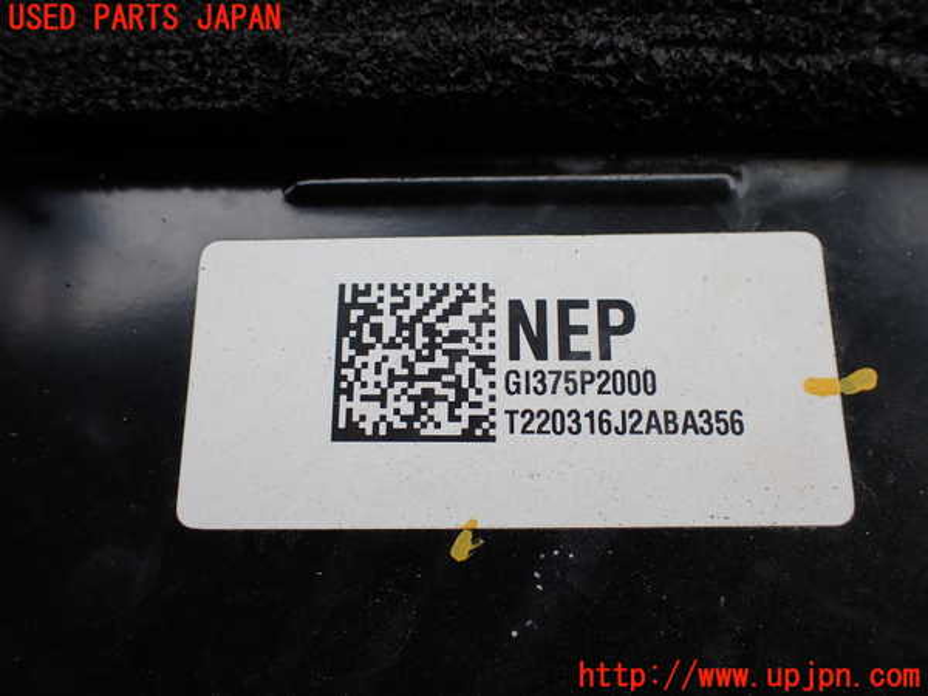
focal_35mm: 30
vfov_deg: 46.8
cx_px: 464
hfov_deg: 60.0
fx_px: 804
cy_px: 348
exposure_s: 1/125
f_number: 2.3
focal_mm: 5.4
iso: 125
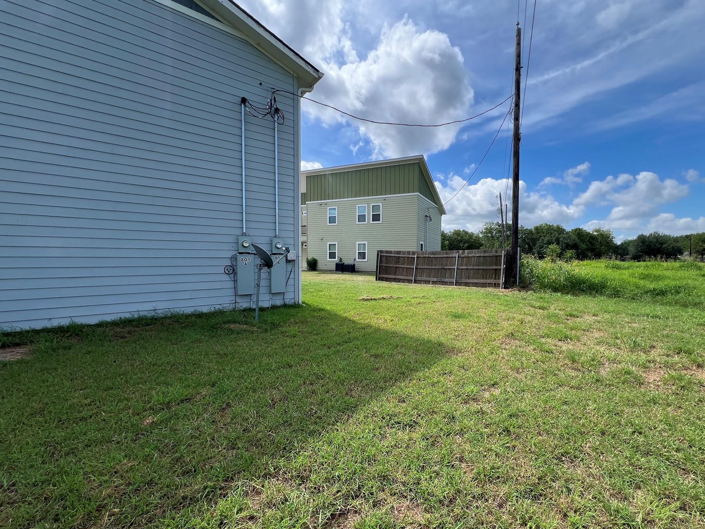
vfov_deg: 85.7
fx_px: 285
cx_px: 379
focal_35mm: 14
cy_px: 269
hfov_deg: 101.9
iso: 32
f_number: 1.8
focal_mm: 1.57
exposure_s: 1/919
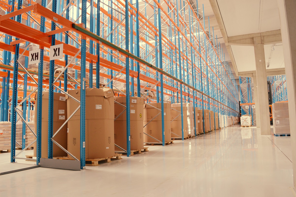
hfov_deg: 67.4
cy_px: 98
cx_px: 148
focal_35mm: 27
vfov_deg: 47.8
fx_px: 222
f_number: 5
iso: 400
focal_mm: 18
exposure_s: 1/100
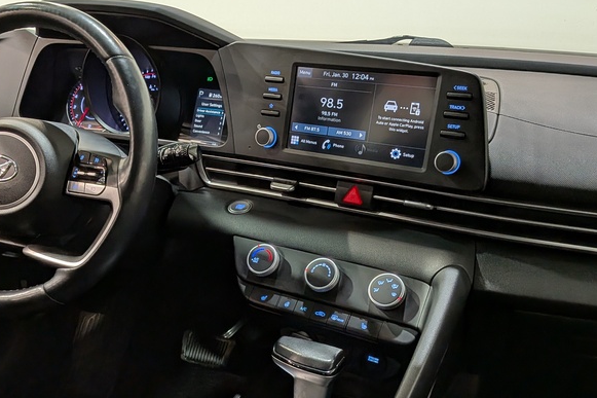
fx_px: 729
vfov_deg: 30.4
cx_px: 215
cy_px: 250
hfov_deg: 44.1
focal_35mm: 44
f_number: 1.7
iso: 101
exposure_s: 1/60
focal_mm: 4.53
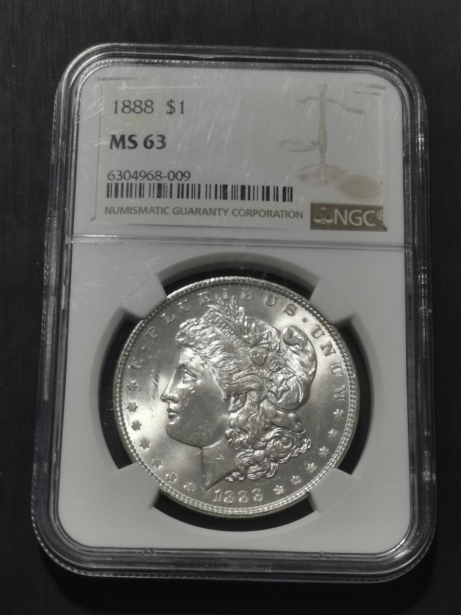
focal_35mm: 80
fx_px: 1421
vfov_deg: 24.4
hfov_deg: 18.4
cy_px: 308
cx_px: 230
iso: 64
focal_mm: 5.58
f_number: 1.8
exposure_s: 1/180
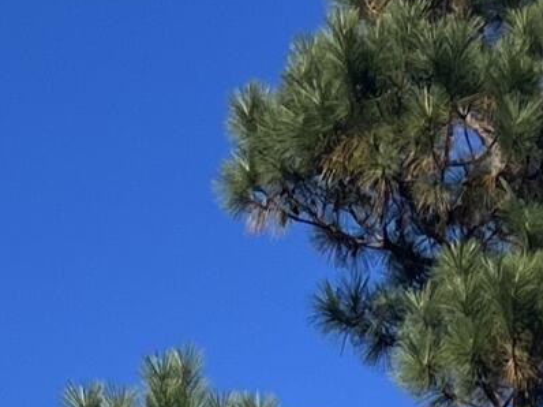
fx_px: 3073
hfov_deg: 9.9
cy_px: 1455
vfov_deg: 6.5
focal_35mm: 196
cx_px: 670
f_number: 1.5
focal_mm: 5.7
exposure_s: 1/4444
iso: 50
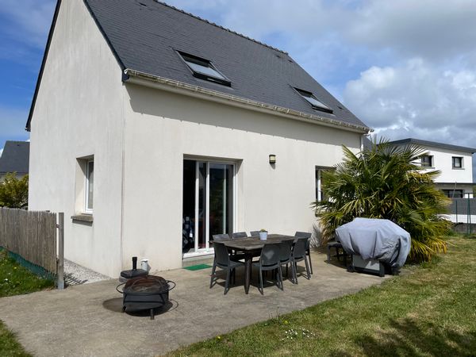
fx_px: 358
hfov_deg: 67.3
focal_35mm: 26
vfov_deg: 53.1
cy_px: 178
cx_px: 238
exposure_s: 1/9804
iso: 32
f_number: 1.6
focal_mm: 4.2
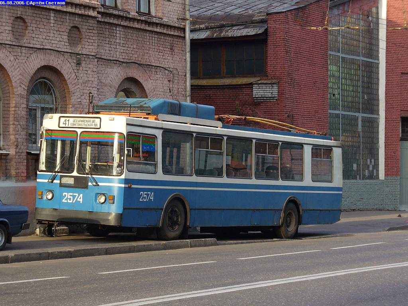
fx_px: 1226
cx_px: 204
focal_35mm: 104
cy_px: 153
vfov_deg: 14.2
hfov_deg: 18.9
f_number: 3.5
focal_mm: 17.2
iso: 80
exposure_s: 1/160
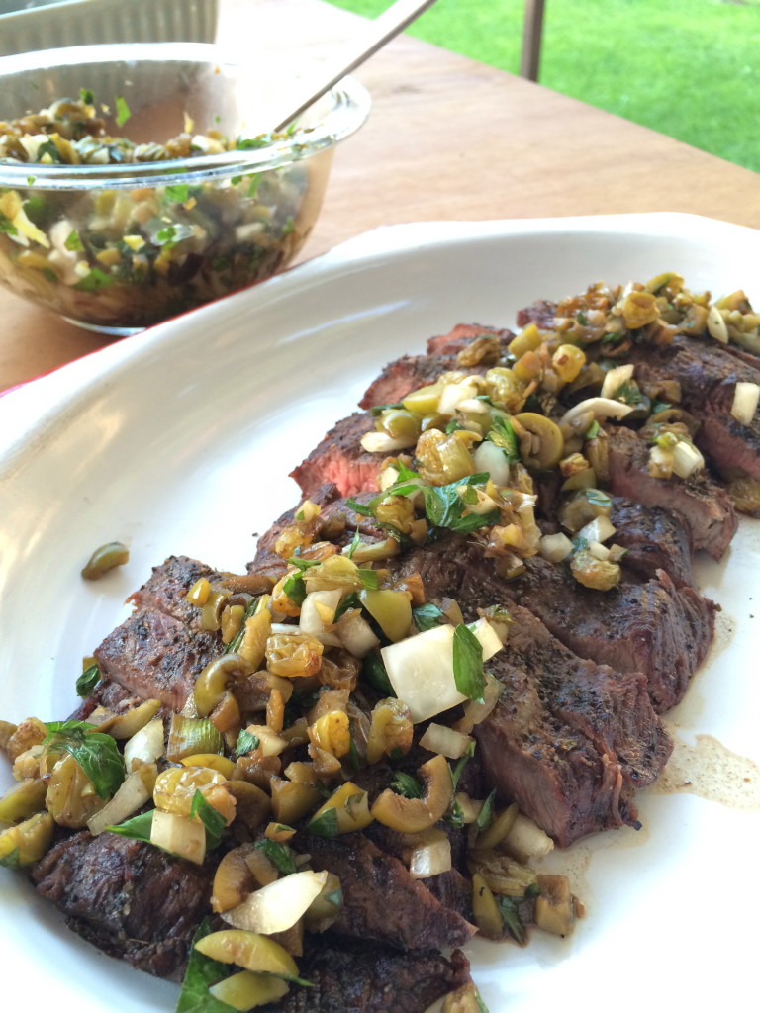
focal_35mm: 29
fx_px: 849
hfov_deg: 48.2
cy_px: 506
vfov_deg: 61.7
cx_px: 380
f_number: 2.2
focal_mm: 4.15
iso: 64
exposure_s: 1/30
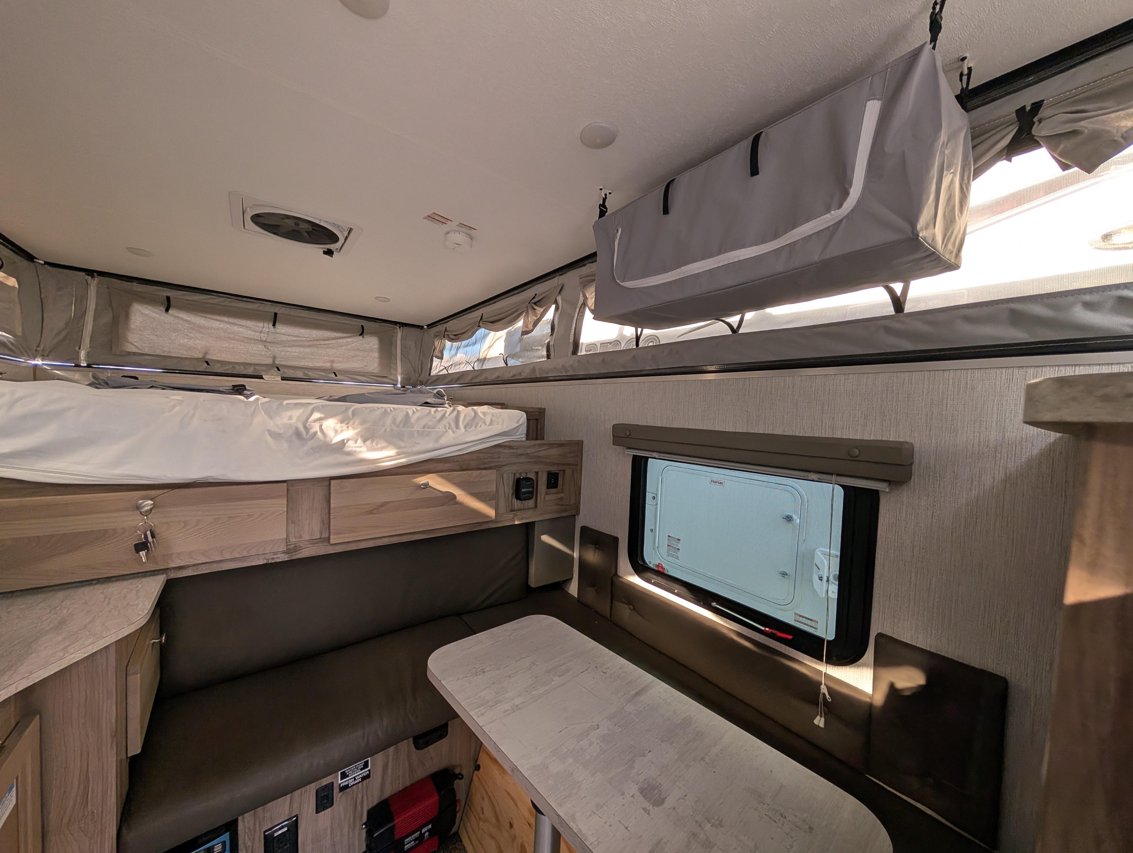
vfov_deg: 94.6
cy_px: 426
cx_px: 566
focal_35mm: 12
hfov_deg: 110.5
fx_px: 393
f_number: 1.7
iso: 56
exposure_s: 1/146
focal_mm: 2.02
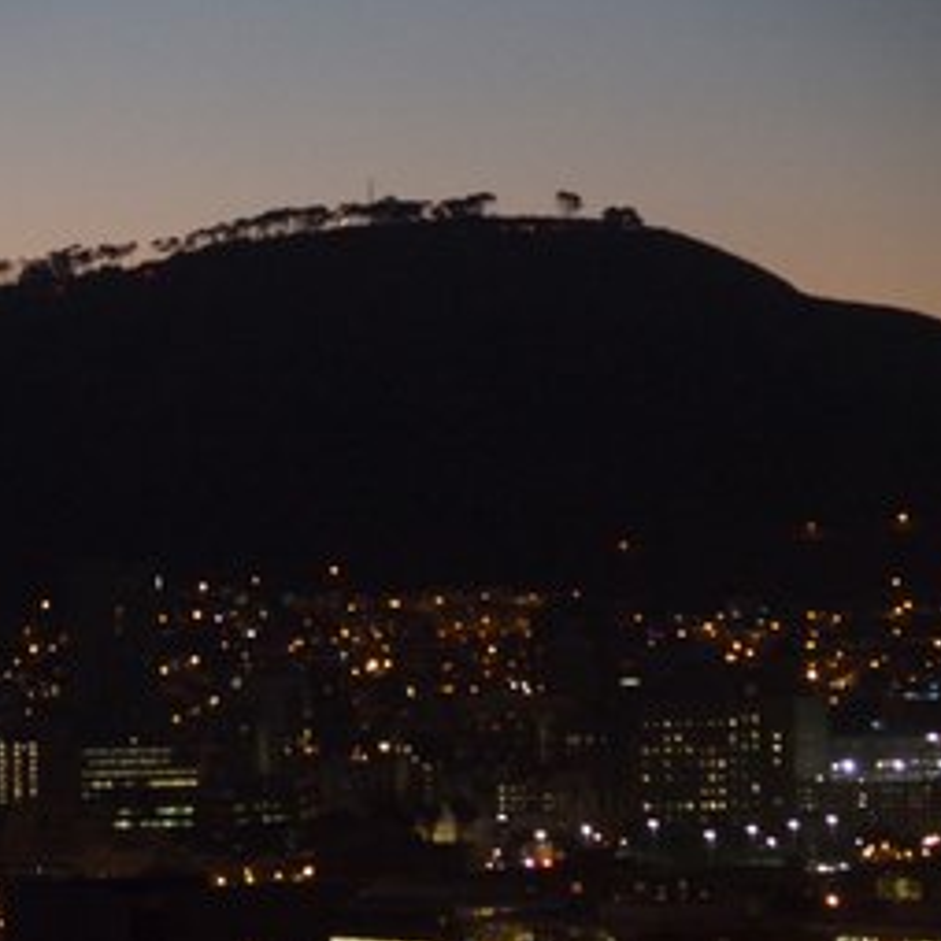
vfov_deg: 7.7
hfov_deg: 7.7
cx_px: 363
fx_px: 7012
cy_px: 459
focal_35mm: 228
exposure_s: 1/50
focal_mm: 38.6
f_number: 2.8
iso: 1250
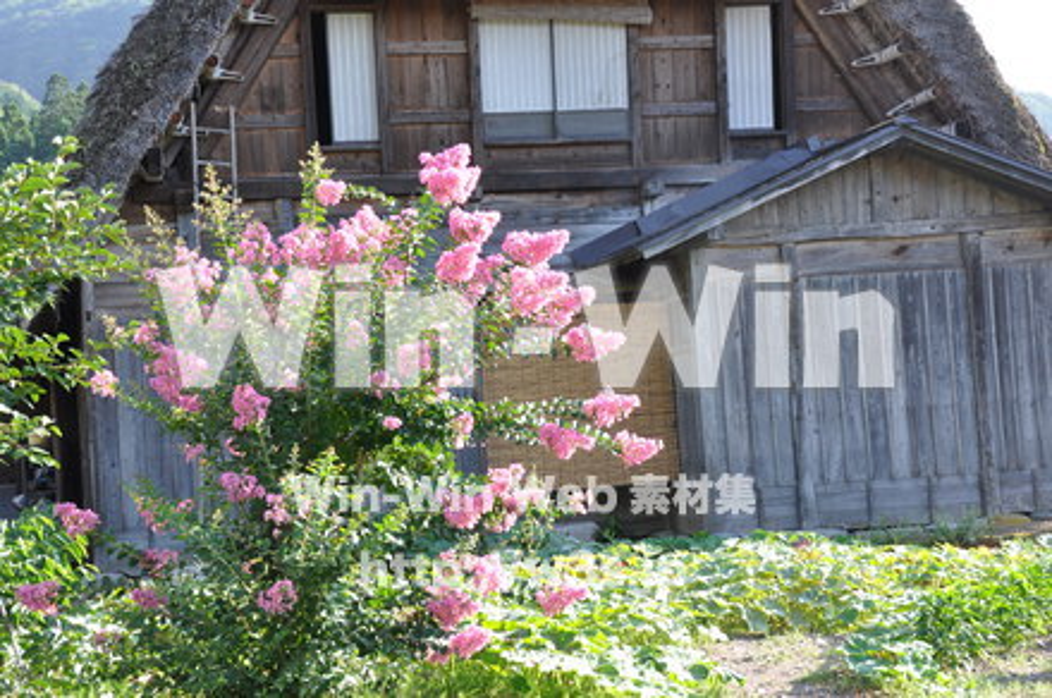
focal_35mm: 66
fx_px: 1926
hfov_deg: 30.6
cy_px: 349
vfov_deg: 20.5
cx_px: 526
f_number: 8
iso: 200
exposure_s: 1/60
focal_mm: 44
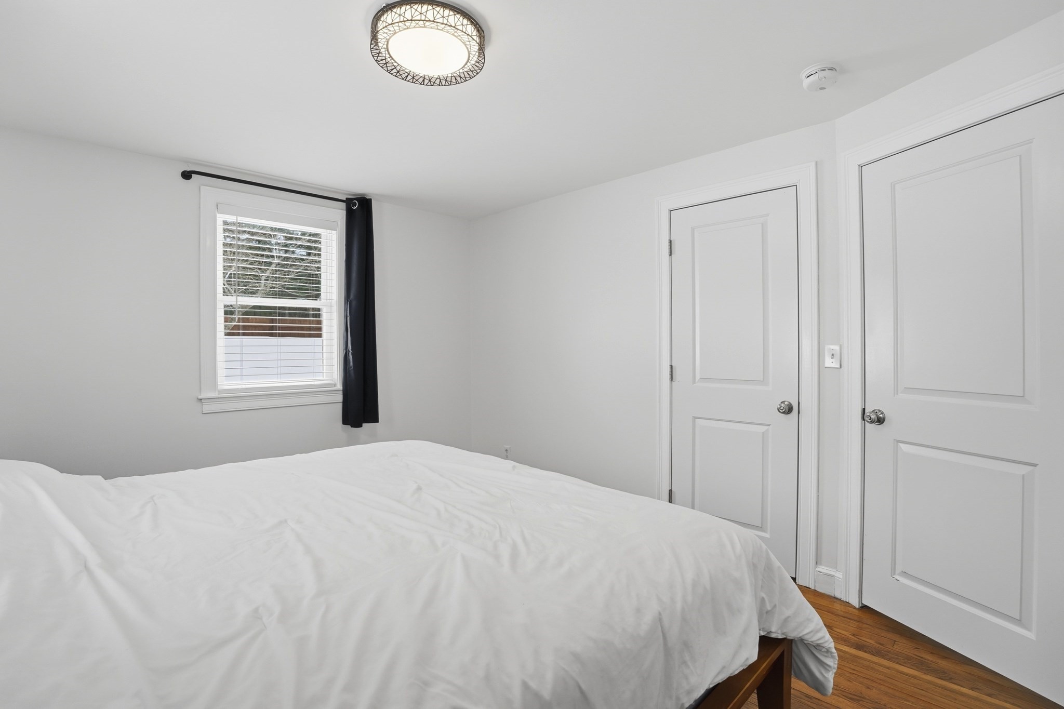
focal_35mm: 16
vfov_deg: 73.7
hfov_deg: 96.7
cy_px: 354
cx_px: 532
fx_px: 473
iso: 800
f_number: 7.1
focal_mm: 16
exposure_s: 1/500
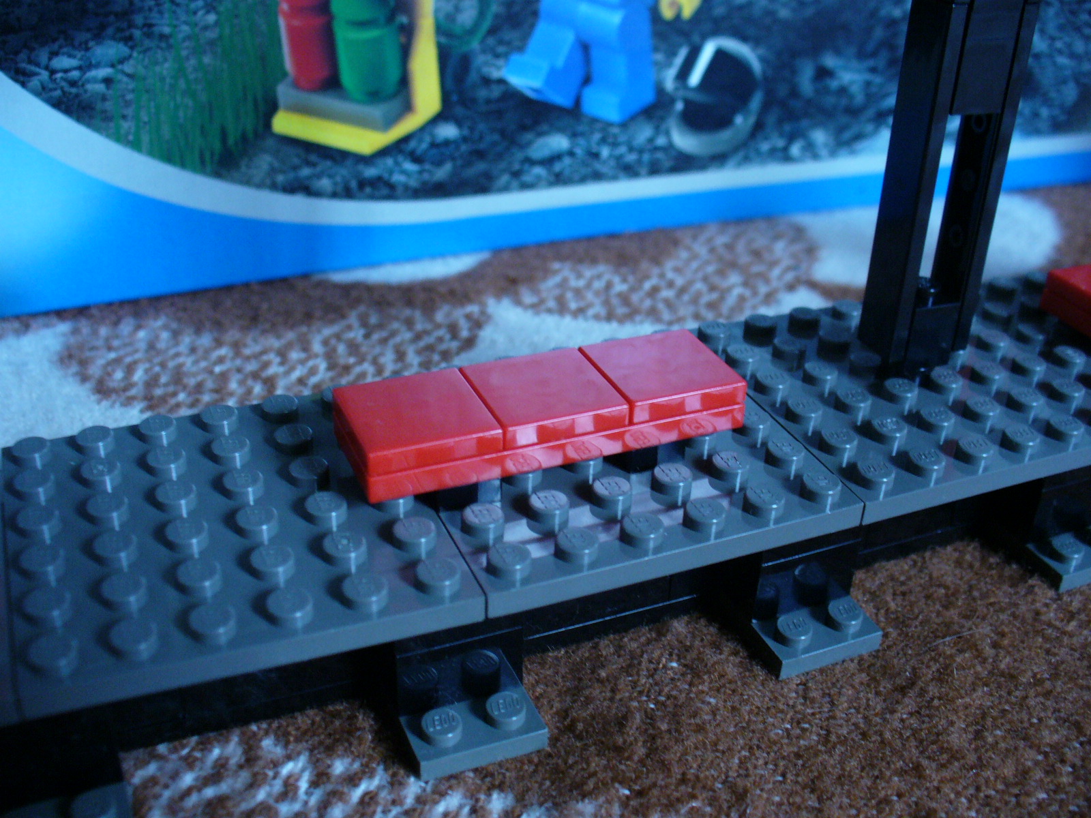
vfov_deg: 38.7
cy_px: 409
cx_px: 546
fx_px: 1166
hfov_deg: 50.1
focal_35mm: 37
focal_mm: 6.1
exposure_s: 1/10
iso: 200
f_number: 2.8
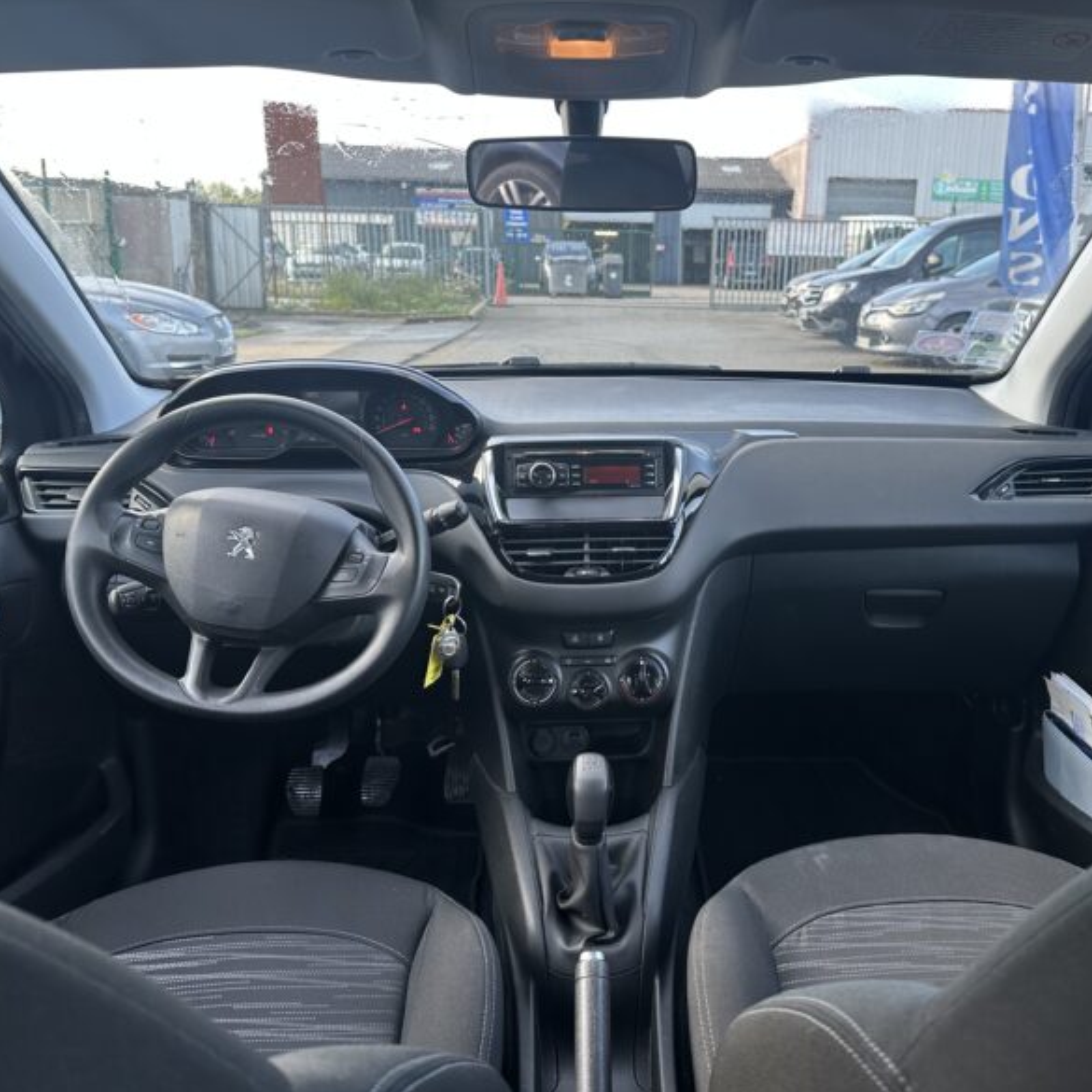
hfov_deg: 55.3
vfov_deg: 55.6
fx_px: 1035
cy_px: 554
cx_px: 650
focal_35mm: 29
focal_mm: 6.86
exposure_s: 1/235
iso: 64
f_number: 1.78
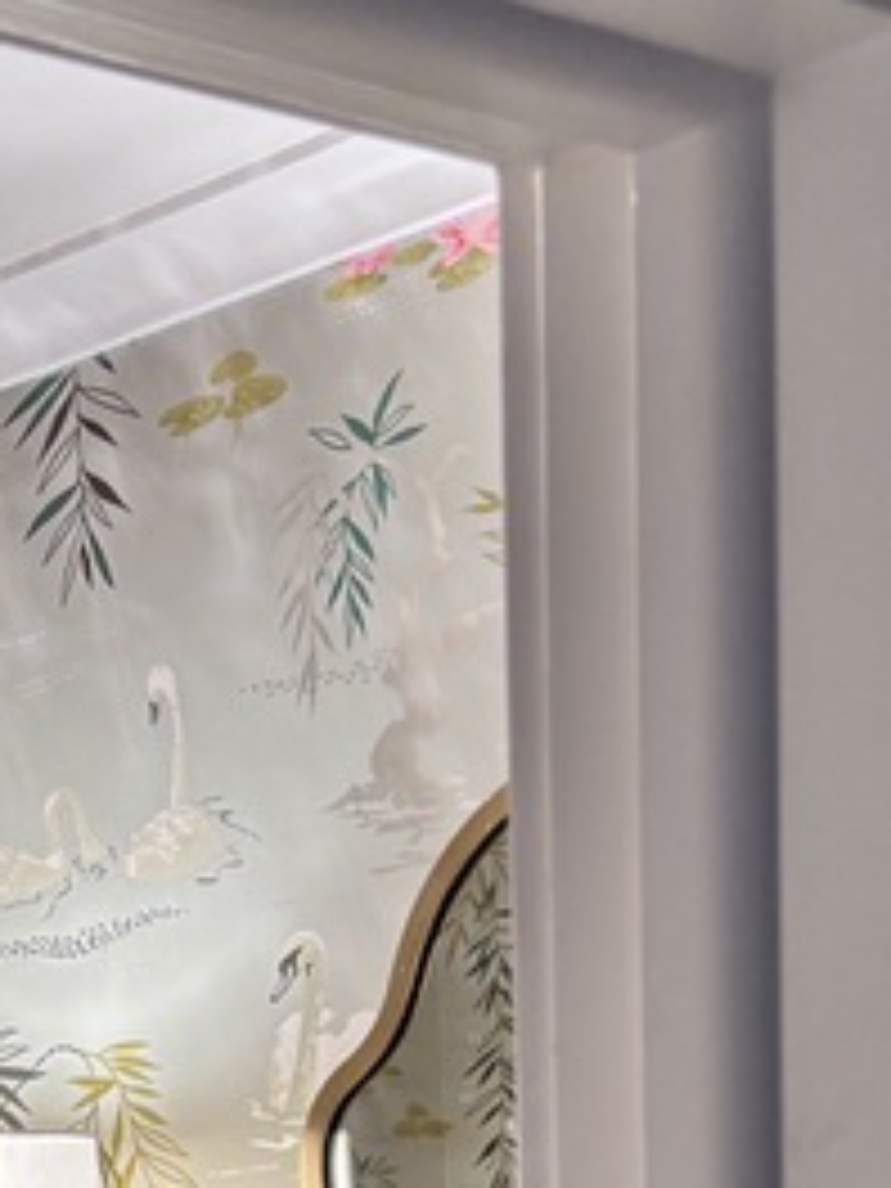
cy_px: 1728
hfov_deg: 13.1
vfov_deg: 17.6
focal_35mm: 101
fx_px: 3466
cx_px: -747
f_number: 1.6
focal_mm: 5.96
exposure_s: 1/60
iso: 80
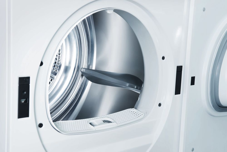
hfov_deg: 33.4
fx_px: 378
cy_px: 76
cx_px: 114
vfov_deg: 22.6
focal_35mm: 60
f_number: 13
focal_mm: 60
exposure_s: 1
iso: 100
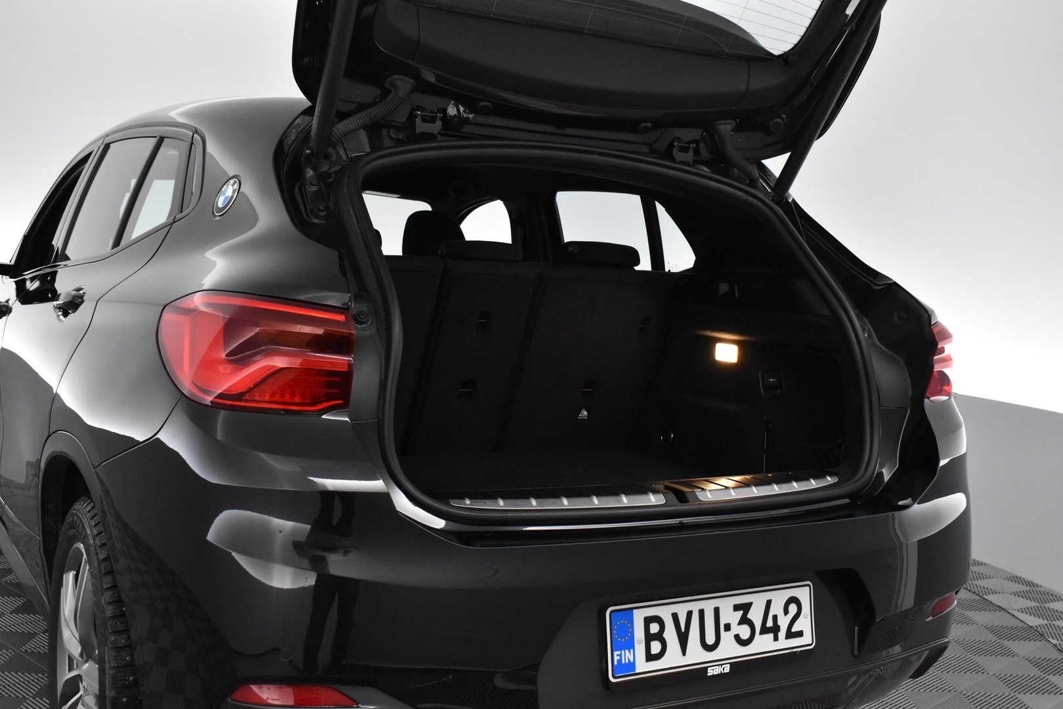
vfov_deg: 34.2
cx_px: 532
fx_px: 1152
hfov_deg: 49.5
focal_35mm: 39
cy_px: 354
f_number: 5.6
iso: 3200
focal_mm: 26
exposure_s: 1/125
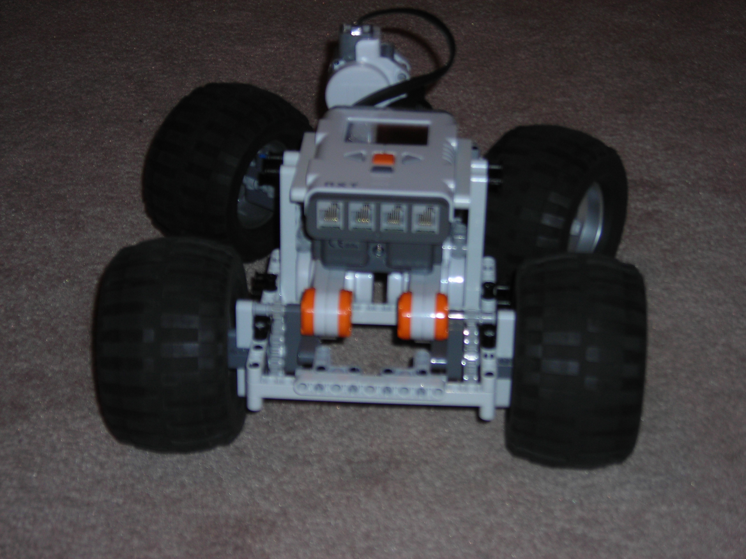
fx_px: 1659
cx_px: 373
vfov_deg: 19.1
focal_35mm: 77
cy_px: 280
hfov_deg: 25.3
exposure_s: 1/60.1
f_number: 4.2
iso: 50
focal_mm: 12.7
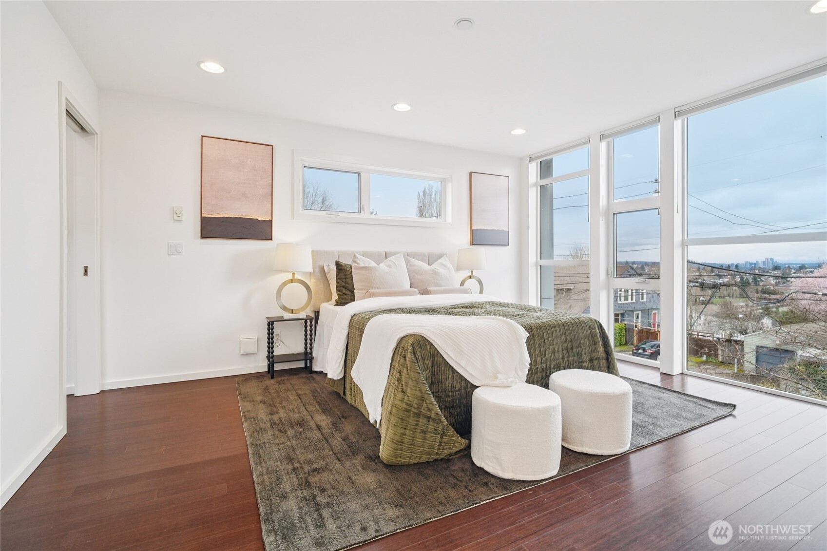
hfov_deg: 96.7
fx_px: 367
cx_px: 414
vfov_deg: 73.7
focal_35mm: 16
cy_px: 276
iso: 1600
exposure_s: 1/125
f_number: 8
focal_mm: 16
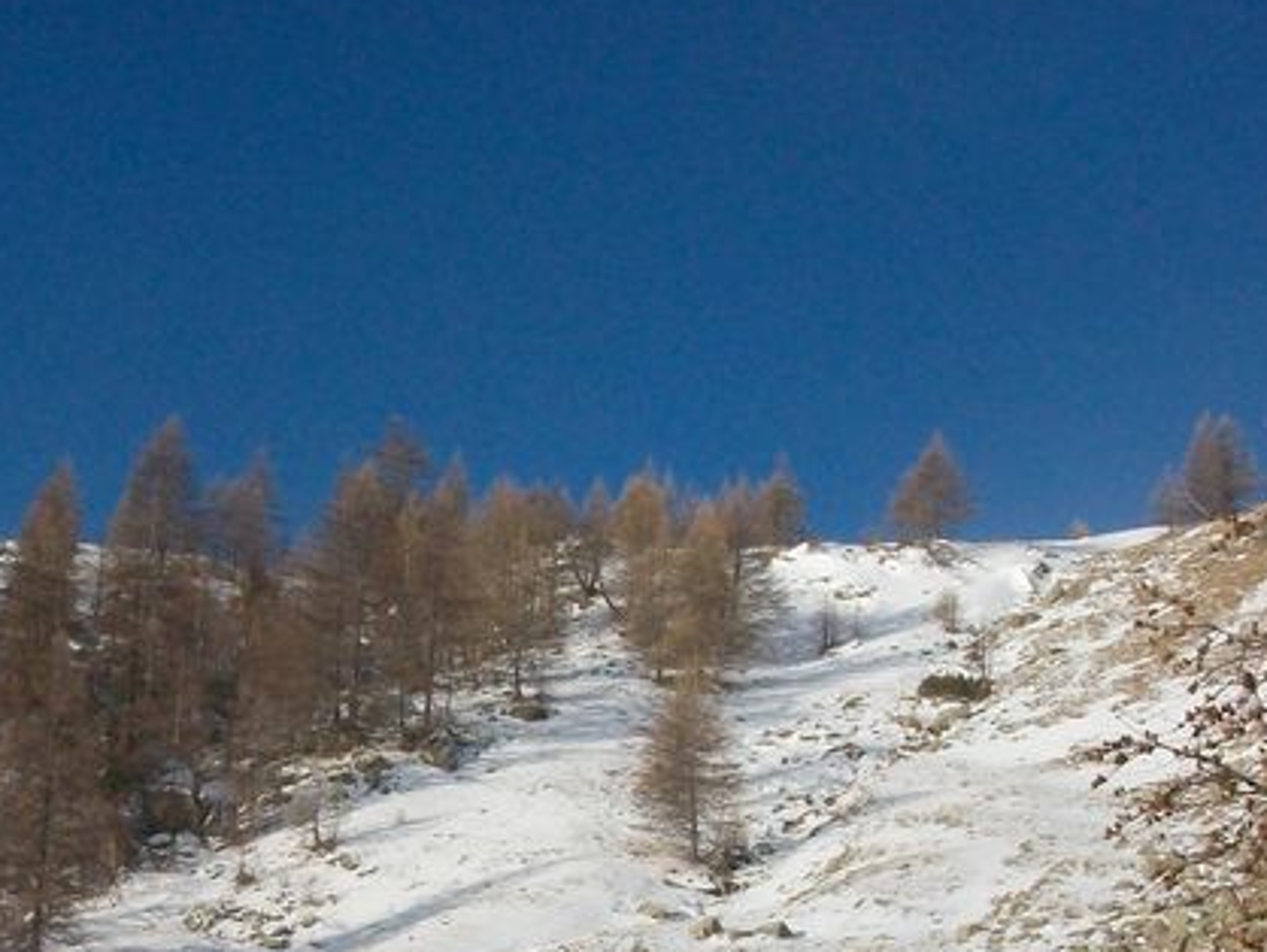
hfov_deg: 29.8
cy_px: 876
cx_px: 652
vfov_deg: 22.0
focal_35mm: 65
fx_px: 2380
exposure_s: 1/800
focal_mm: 5.7
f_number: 5.5
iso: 80
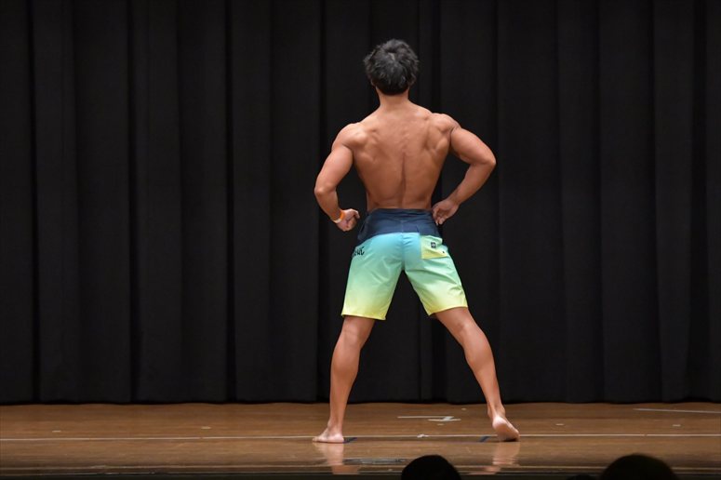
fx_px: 4344
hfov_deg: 9.5
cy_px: 240
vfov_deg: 6.3
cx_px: 360
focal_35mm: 217
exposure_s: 1/400
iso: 6400
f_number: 5.6
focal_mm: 145
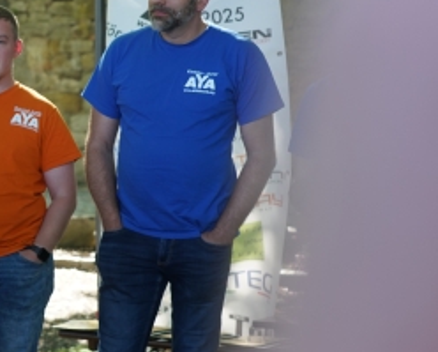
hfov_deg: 10.3
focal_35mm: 185
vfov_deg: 8.4
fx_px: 2401
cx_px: -88
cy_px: 177
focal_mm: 70
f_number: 4
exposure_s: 1/250
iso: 500
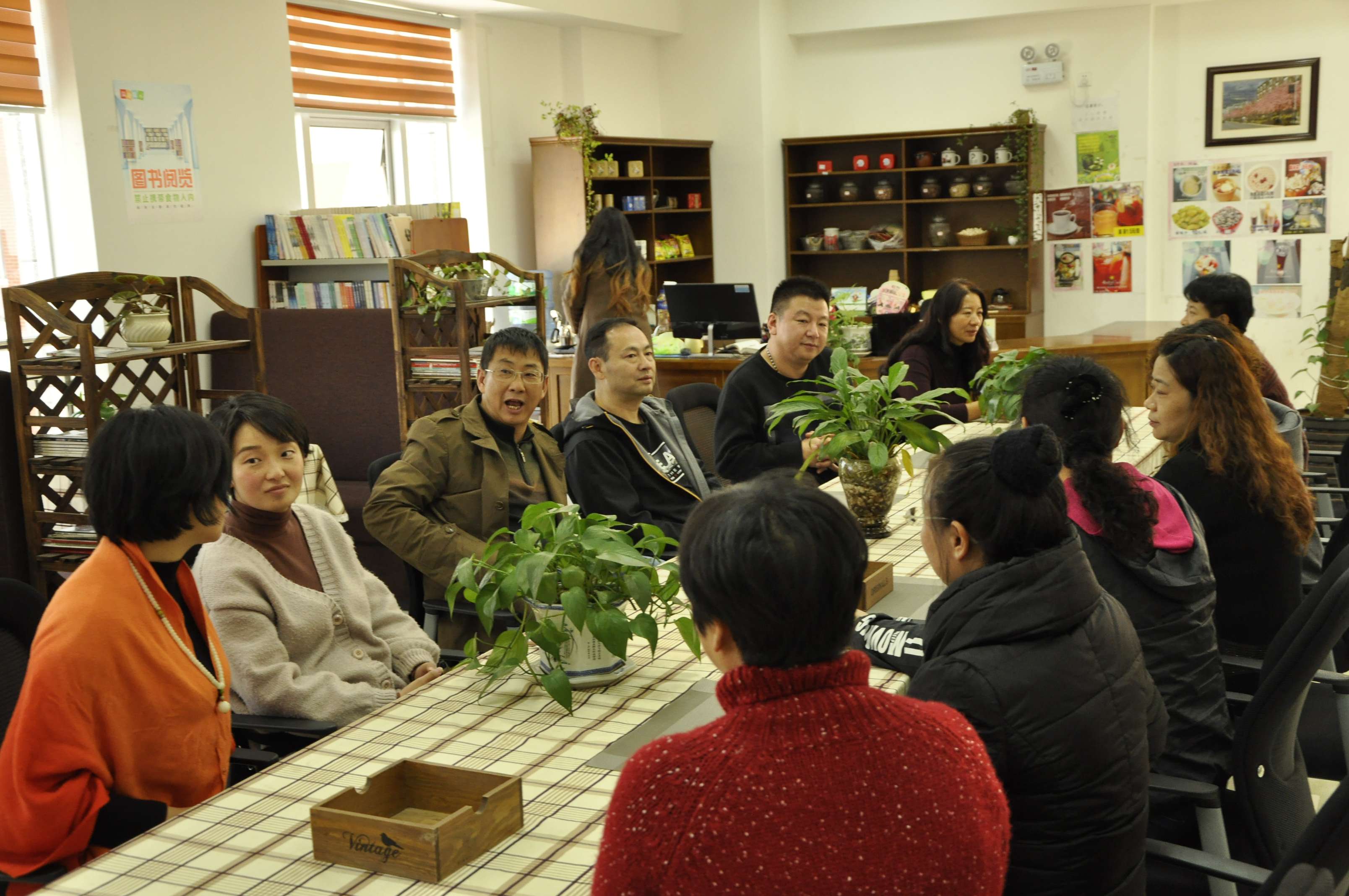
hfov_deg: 46.4
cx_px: 674
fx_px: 1572
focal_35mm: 42
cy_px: 448
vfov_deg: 31.8
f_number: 4
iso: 1000
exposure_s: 1/50
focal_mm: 28
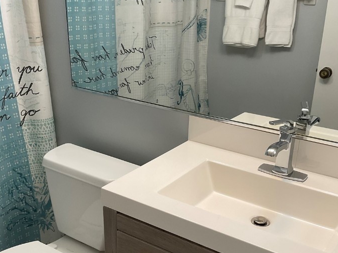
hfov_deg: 43.0
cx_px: 173
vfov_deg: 32.7
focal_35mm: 44
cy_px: 158
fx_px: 430
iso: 50
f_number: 1.8
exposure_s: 1/60
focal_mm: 3
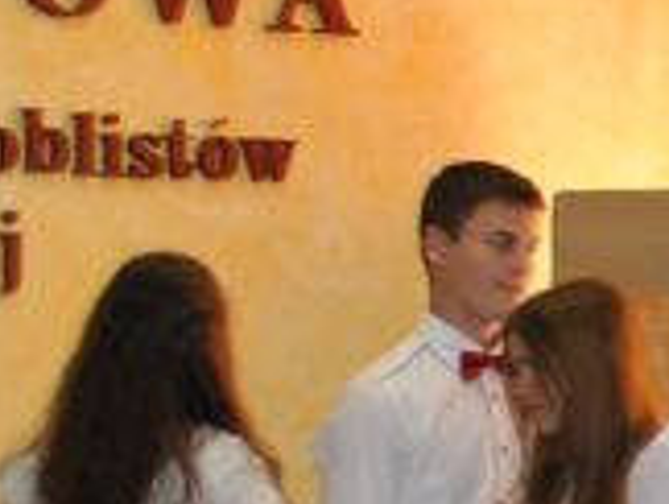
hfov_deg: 8.1
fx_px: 4239
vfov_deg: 6.8
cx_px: 1734
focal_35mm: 219
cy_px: 543
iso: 200
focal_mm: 24
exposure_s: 1/60
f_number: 4
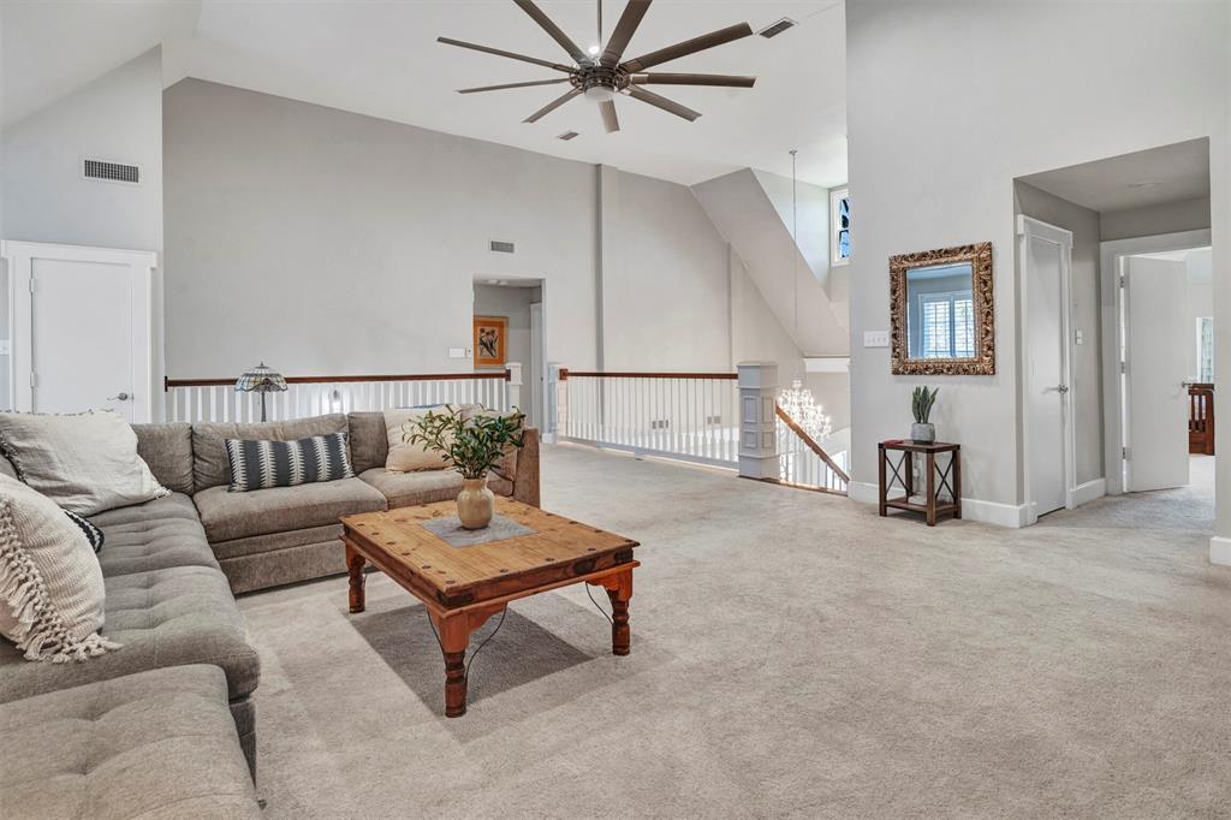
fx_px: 615
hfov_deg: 90.0
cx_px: 616
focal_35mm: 18
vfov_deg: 67.3
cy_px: 410
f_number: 8
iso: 400
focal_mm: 18
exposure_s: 1/20
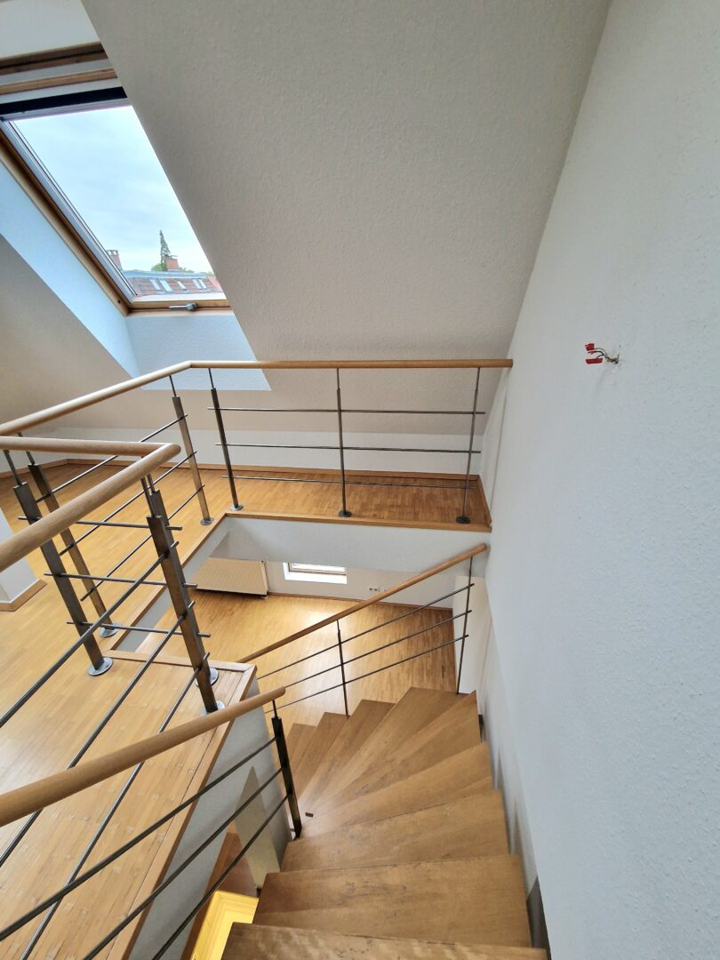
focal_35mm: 13
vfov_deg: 106.2
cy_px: 480
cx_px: 360
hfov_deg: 89.9
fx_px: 361
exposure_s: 1/50
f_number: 2.2
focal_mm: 2.2
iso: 125
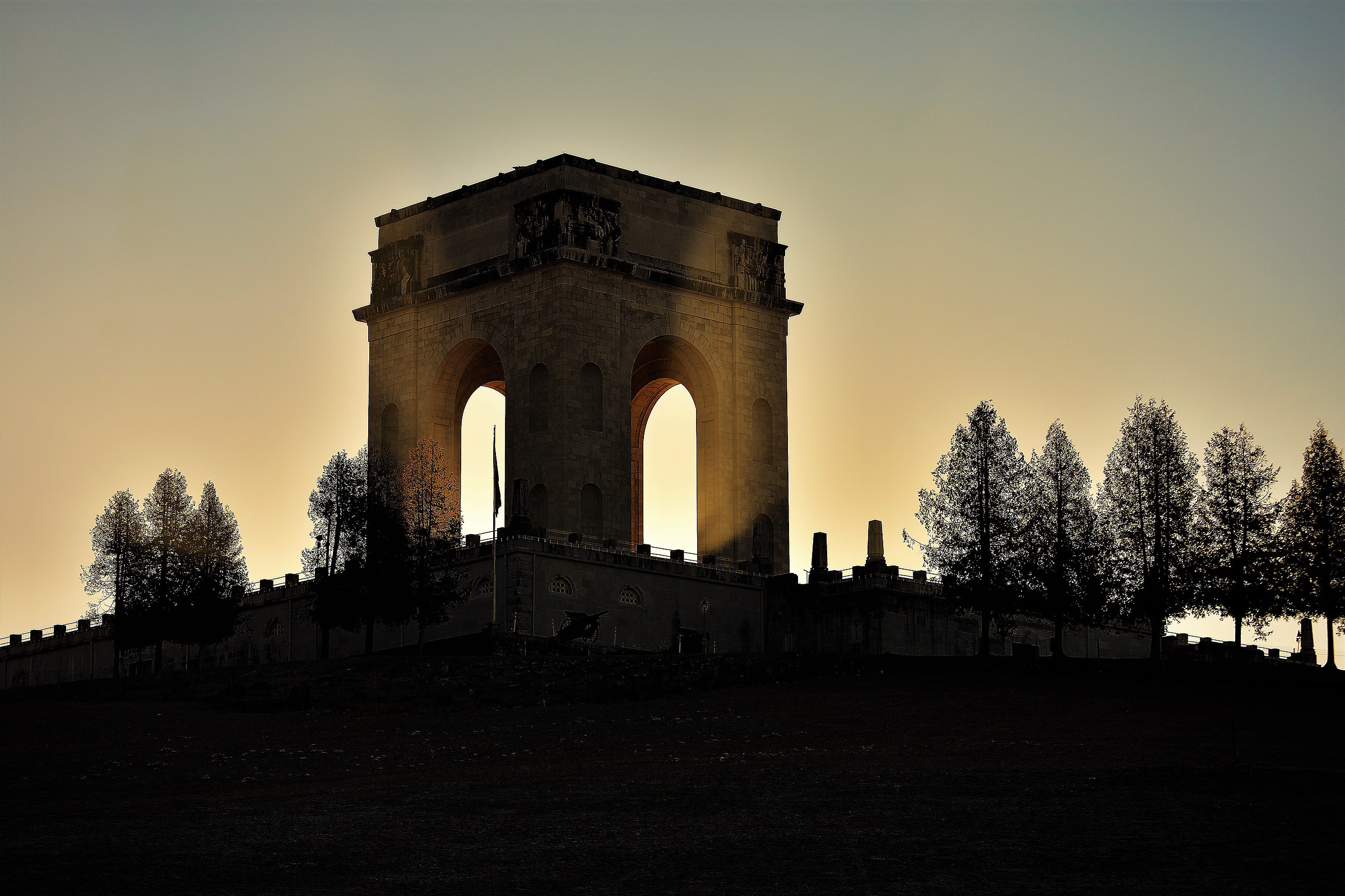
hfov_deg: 24.6
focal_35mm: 82
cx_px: 672
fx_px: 3082
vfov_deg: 16.6
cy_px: 448
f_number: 6.3
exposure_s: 1/400
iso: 100
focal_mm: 55
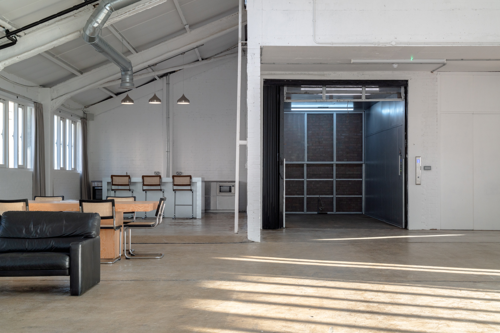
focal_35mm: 50
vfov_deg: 27.3
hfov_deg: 40.0
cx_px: 250
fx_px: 687
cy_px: 166
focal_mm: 49.5
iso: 320
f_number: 10
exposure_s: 1/80
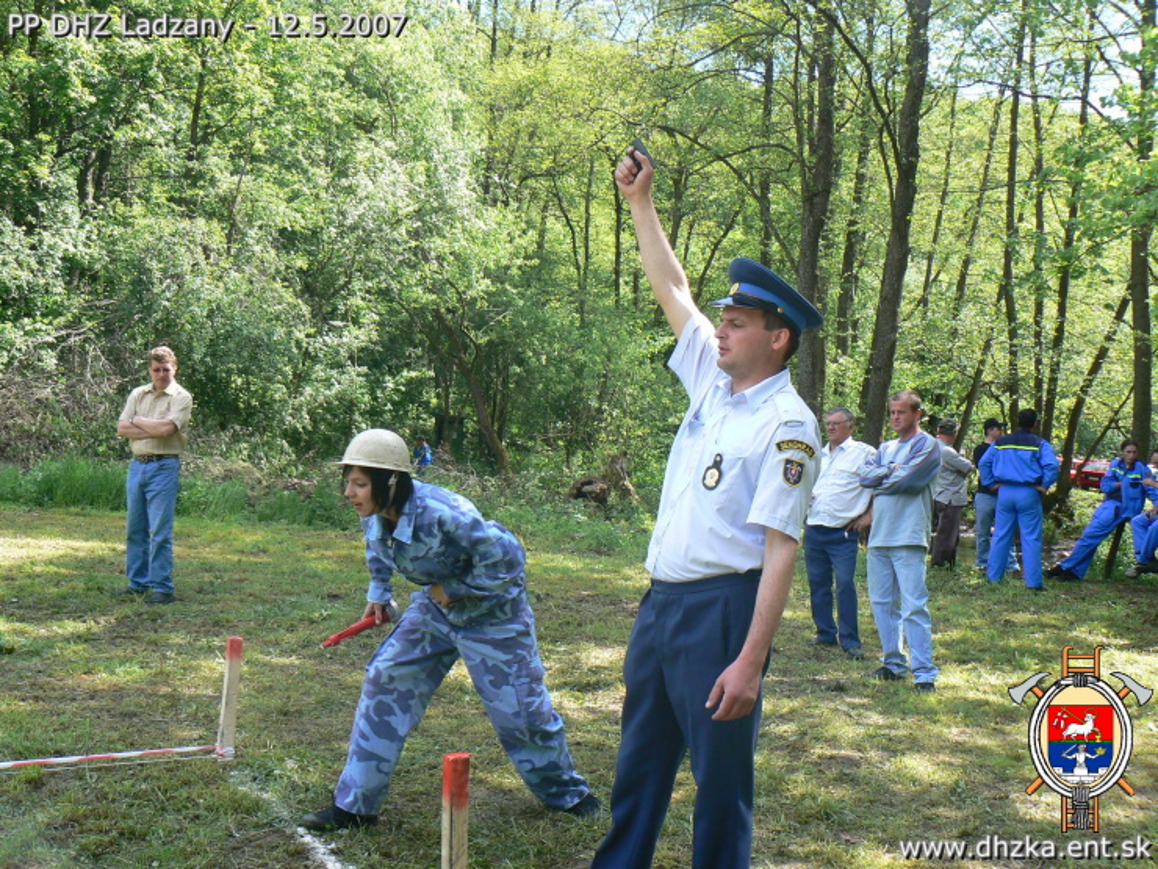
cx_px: 579
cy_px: 434
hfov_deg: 51.4
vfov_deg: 39.7
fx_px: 1204
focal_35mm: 36
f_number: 5.6
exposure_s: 1/100
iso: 80
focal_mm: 6
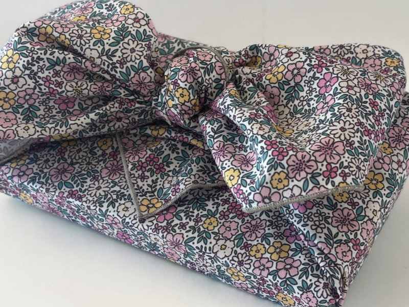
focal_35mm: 52
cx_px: 204
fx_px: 614
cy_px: 154
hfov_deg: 36.8
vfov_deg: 28.0
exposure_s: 1/50
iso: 80
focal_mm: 6
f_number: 1.6
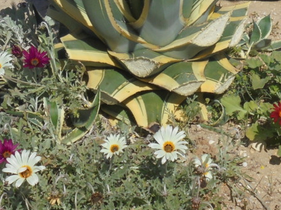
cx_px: 186
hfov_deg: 12.4
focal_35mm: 159
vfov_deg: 9.2
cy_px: -21
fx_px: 1290
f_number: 5.2
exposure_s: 1/1000
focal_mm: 10.1
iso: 100
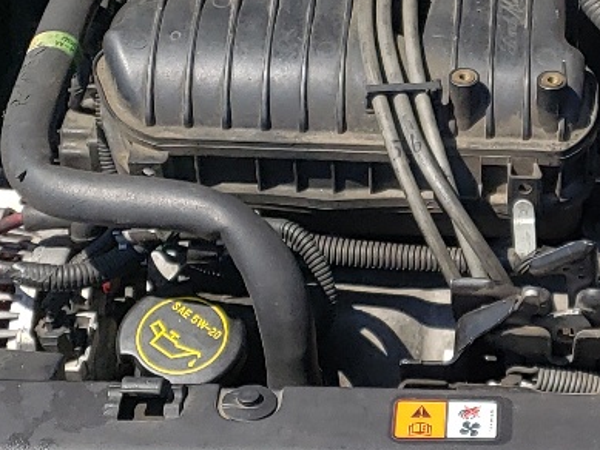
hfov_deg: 17.9
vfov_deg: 13.8
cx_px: 623
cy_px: 185
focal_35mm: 107
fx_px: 1855
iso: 50
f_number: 1.5
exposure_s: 1/2500
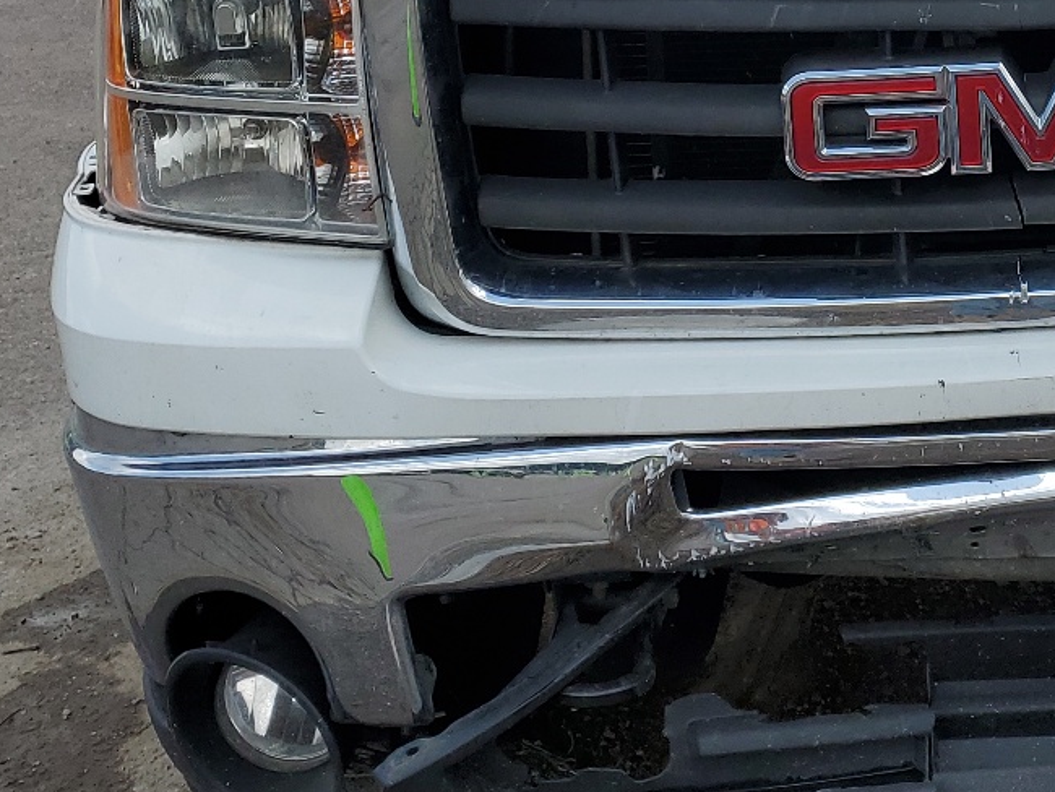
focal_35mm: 64
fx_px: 1951
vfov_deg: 22.3
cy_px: 65
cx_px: 1005
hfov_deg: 28.7
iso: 50
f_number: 1.5
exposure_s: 1/3333
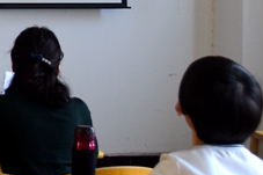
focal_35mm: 144
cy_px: -63
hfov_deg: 13.6
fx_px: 1048
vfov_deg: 9.4
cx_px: -114
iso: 1000
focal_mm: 31
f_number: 4
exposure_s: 1/60
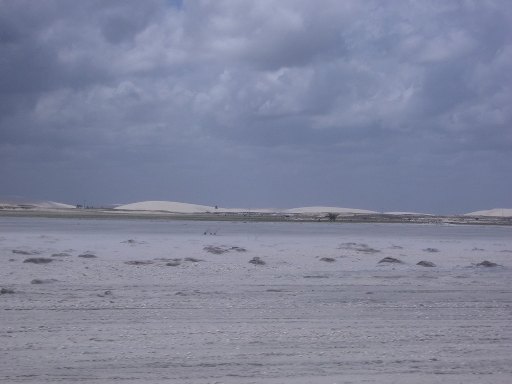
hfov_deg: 26.3
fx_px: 1095
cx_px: 256
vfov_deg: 19.9
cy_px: 192
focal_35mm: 74
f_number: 6.2
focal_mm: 12.2
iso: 50
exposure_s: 1/800
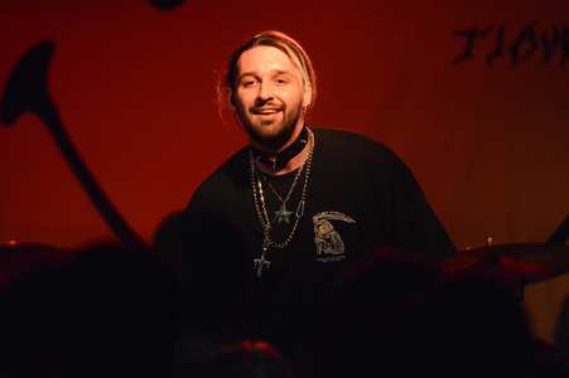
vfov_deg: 6.9
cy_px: 189
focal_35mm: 200
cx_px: 284
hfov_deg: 10.3
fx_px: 3159
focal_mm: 200
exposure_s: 1/250
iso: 6400
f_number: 3.2
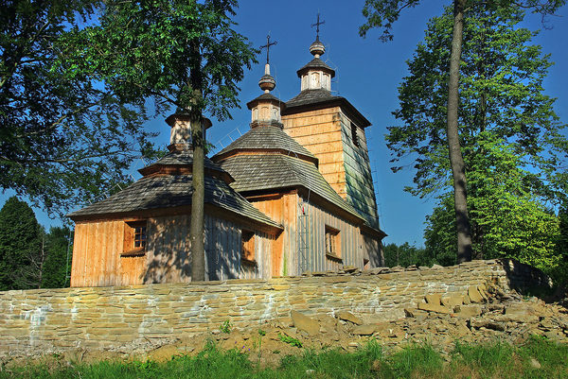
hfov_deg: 53.1
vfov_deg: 36.9
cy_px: 190
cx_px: 284
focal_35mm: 36
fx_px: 568
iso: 100
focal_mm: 24.38
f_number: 16
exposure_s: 1/100
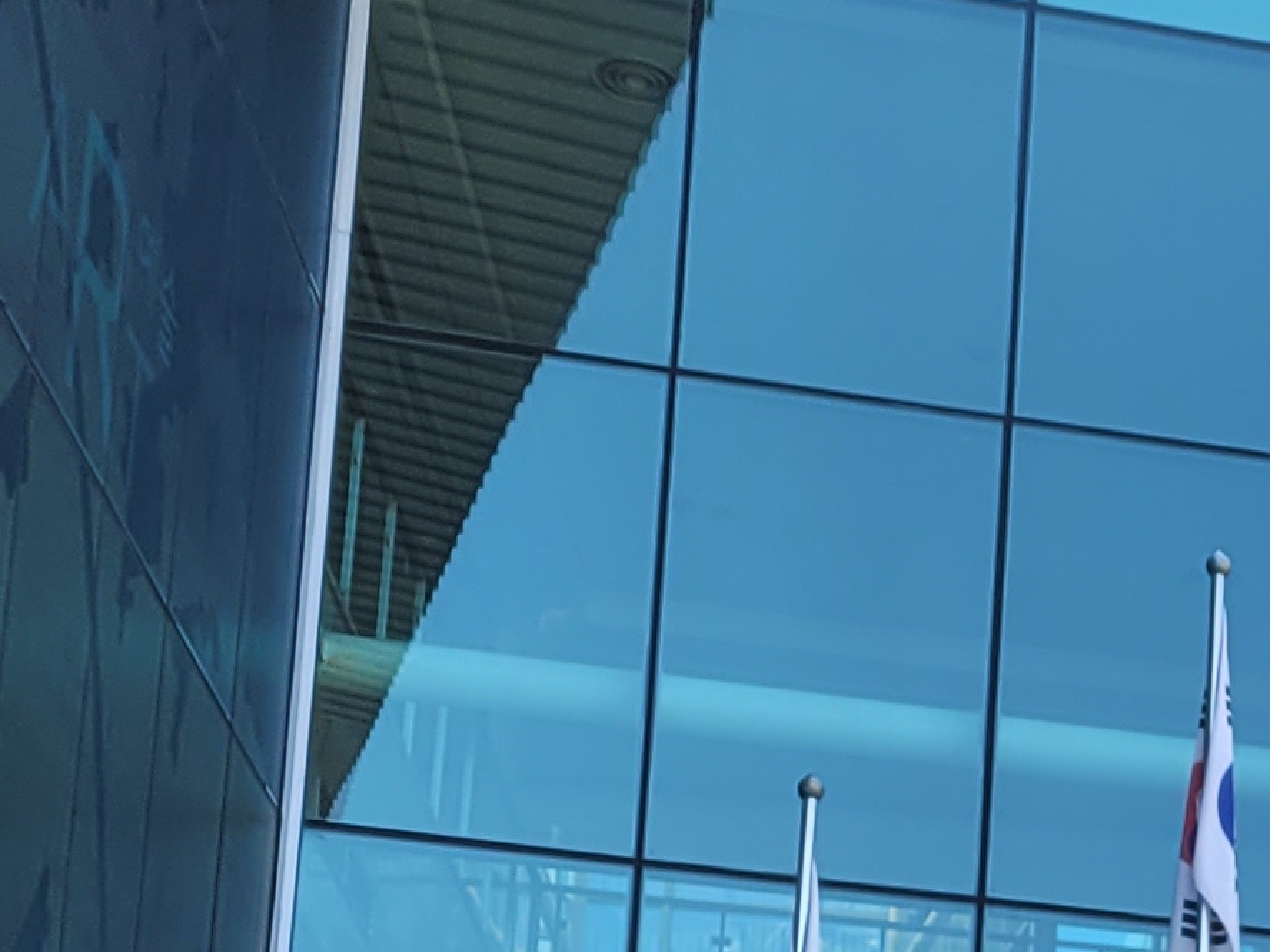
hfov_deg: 15.5
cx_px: 1854
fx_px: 4329
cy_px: 1587
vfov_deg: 11.8
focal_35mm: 118
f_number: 1.8
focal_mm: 5.4
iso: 40
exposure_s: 1/426
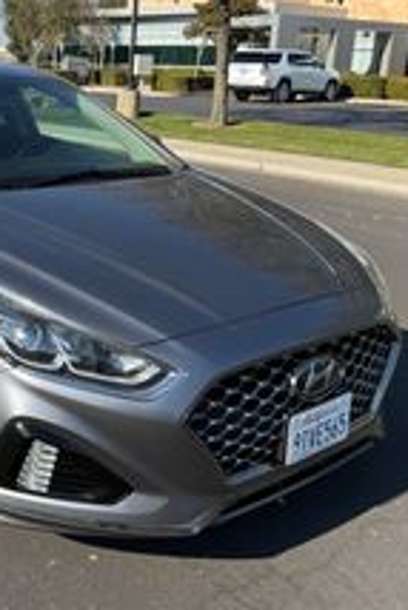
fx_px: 713
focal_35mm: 42
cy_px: 242
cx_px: 43
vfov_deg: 46.1
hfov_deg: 30.6
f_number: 1.78
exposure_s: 1/2703
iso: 80
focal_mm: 6.76
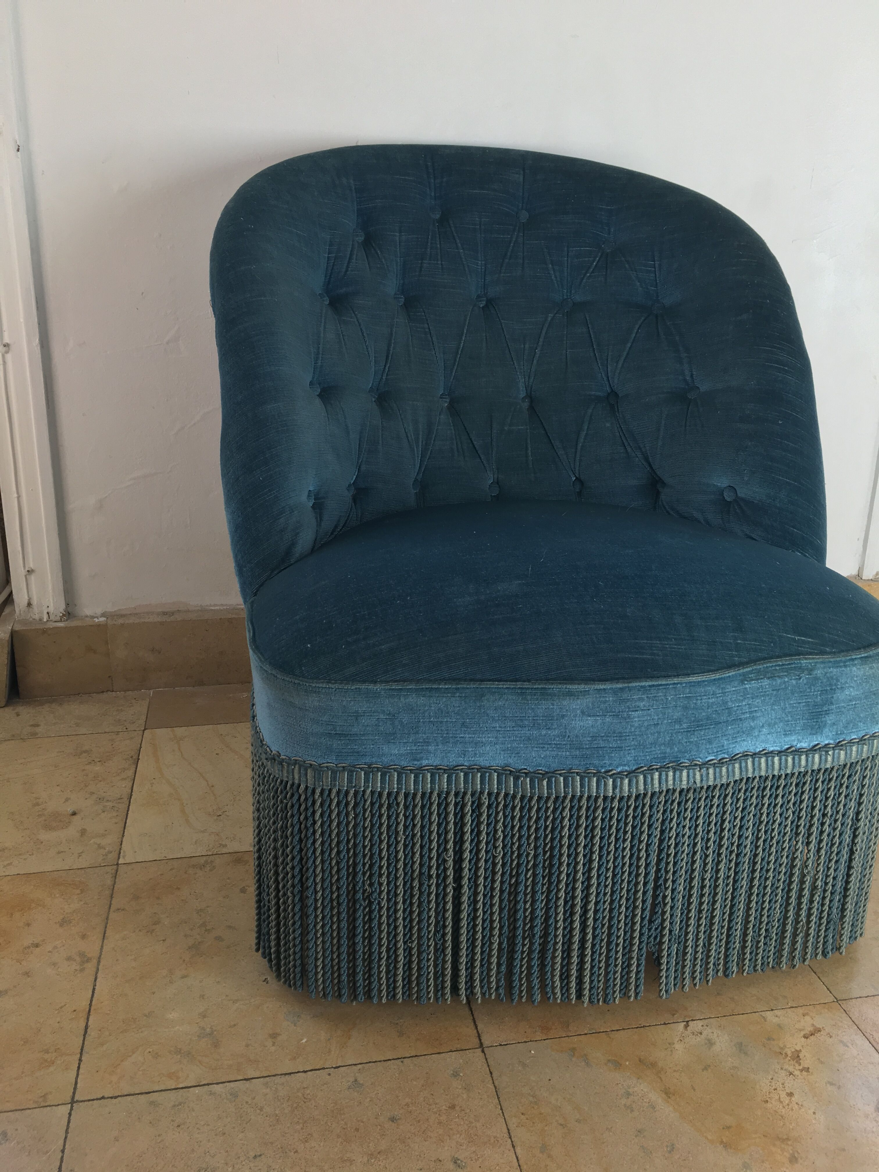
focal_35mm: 29
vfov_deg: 61.7
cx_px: 440
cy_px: 586
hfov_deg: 48.2
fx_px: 982
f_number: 2.2
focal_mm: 4.15
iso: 25
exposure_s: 1/100
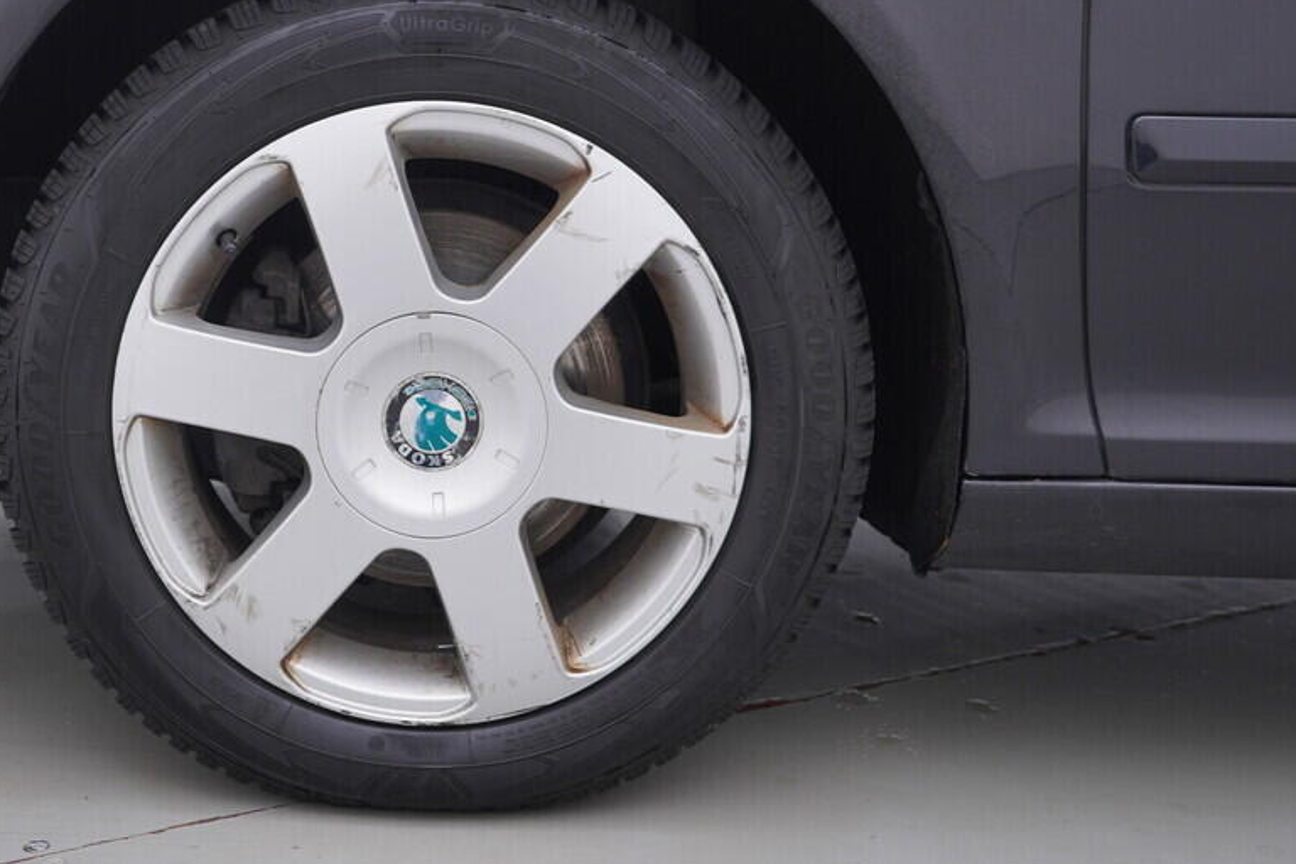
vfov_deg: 28.0
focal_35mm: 48
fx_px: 1728
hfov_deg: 40.7
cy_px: 369
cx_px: 452
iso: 125
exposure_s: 1/60
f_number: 3.5
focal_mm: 24
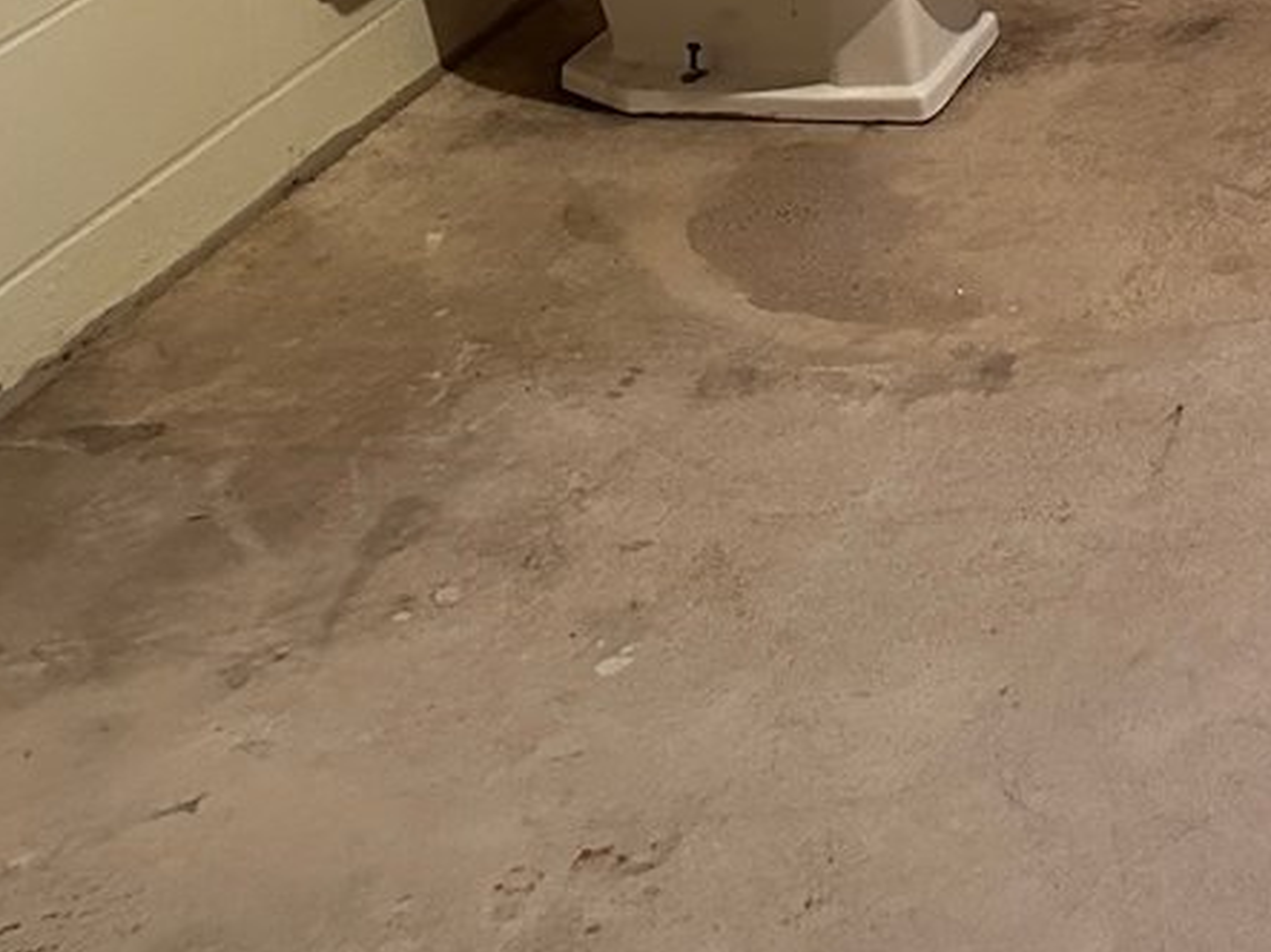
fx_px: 3010
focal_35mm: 82
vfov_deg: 16.3
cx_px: 1958
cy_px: -509
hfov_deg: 20.2
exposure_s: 1/40
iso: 640
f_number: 1.78
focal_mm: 6.86
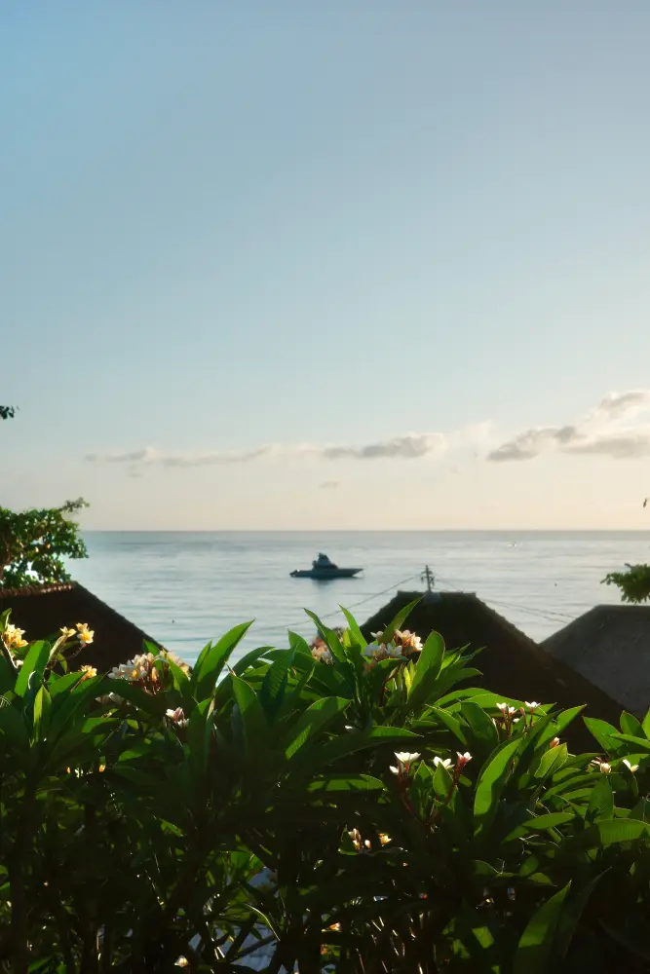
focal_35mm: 40
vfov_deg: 48.5
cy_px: 487
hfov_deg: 33.4
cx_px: 325
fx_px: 1083
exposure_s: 1/1250
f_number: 5.6
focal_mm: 26
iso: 200
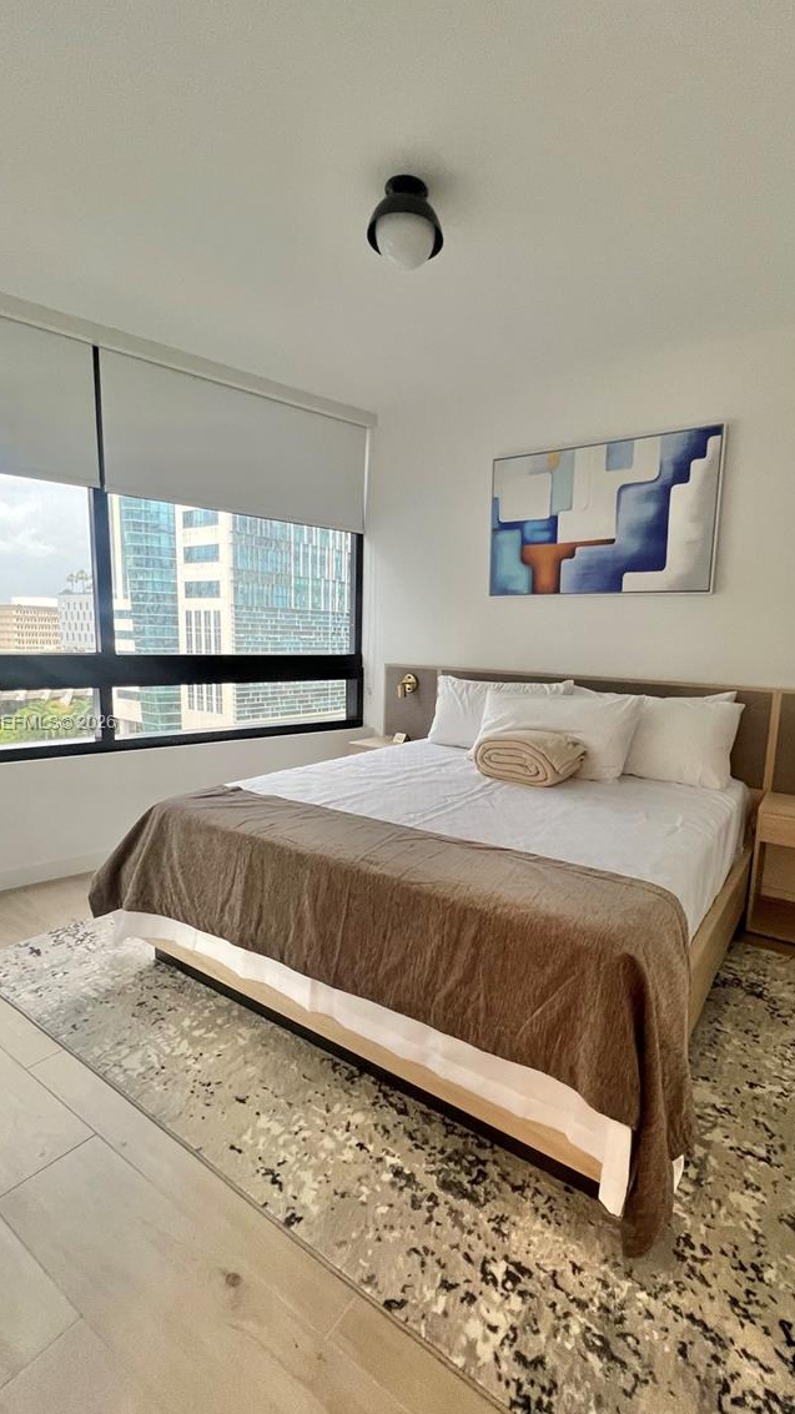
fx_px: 562
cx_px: 447
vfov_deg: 103.0
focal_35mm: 15
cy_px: 724
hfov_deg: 70.2
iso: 250
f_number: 1.8
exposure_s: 1/60
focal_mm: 1.57
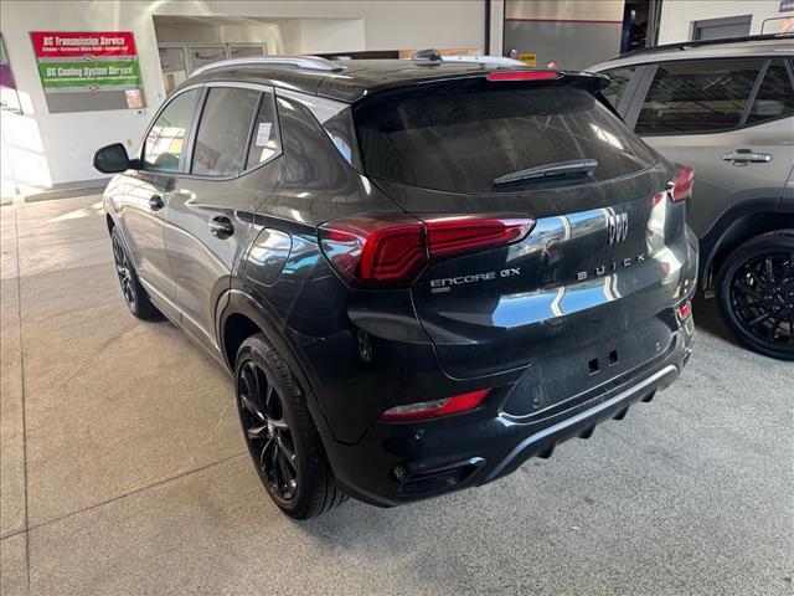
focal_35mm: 24
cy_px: 298
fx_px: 550
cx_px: 397
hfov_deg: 71.6
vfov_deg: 56.8
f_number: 1.78
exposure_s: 1/120
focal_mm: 6.76
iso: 160
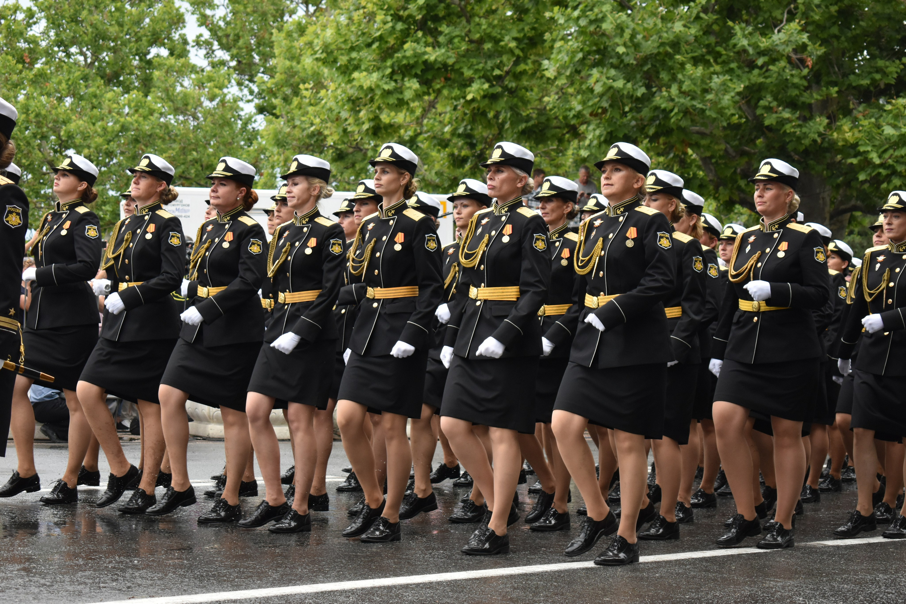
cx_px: 453
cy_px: 302
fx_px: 2076
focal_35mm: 82
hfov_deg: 24.6
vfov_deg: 16.6
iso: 800
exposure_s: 1/800
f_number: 5.6
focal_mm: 55
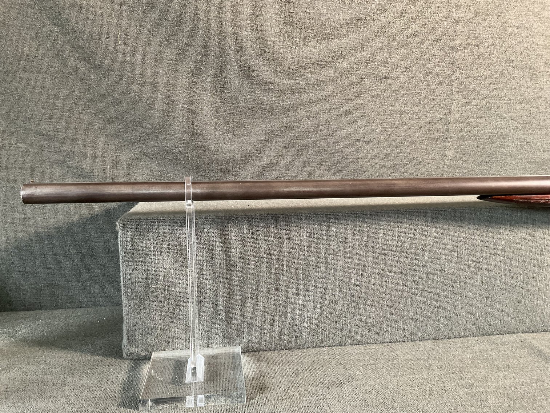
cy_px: 206
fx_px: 461
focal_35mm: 29
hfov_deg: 61.7
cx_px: 275
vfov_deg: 48.2
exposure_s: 1/40
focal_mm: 3
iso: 200
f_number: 1.8
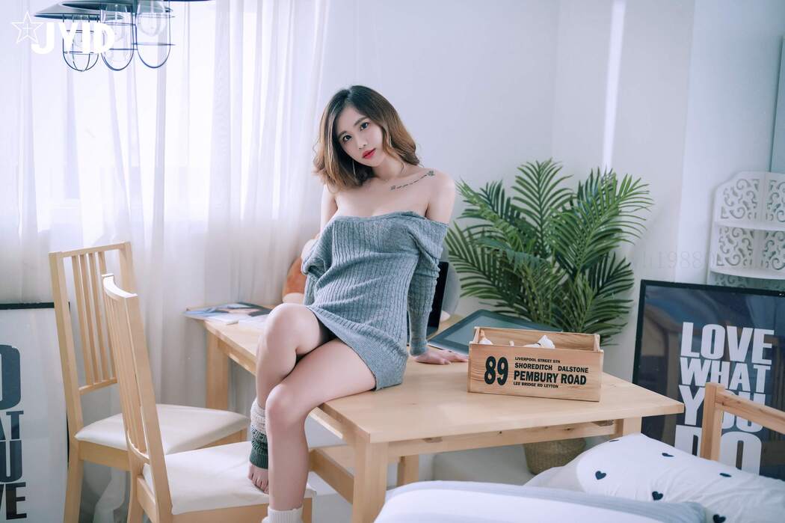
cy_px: 262
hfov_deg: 39.6
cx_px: 392
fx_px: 1090
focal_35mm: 50
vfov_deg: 27.0
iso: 320
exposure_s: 1/100
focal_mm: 50
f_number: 2.5
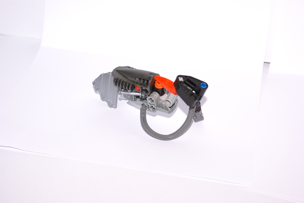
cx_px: 152
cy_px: 102
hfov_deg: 29.8
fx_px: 571
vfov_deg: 20.2
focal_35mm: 68
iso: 160
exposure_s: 1/125
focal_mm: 45
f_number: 5.6
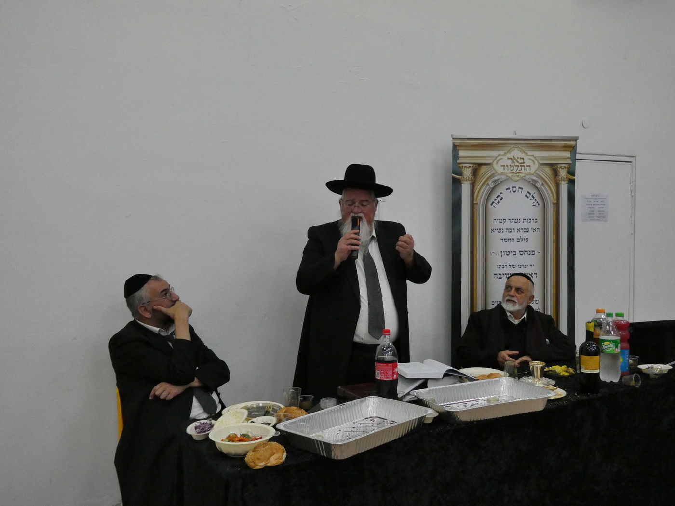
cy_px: 253
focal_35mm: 31
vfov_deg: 45.4
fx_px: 604
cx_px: 338
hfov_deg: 58.4
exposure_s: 1/125
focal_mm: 5.4
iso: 500
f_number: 3.5
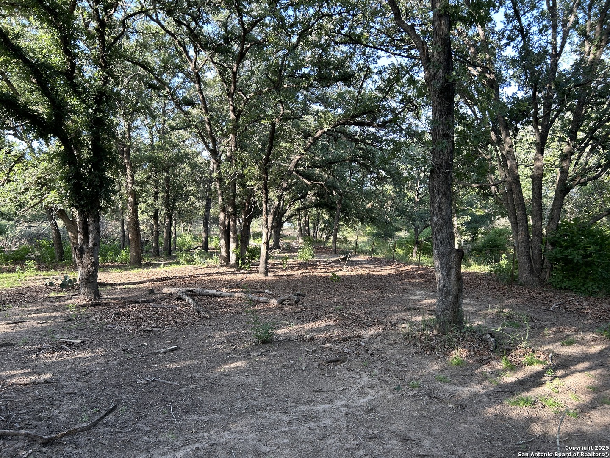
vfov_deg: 53.1
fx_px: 458
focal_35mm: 26
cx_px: 305
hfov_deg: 67.3
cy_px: 229
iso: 40
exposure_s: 1/159
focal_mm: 5.7
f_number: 1.5
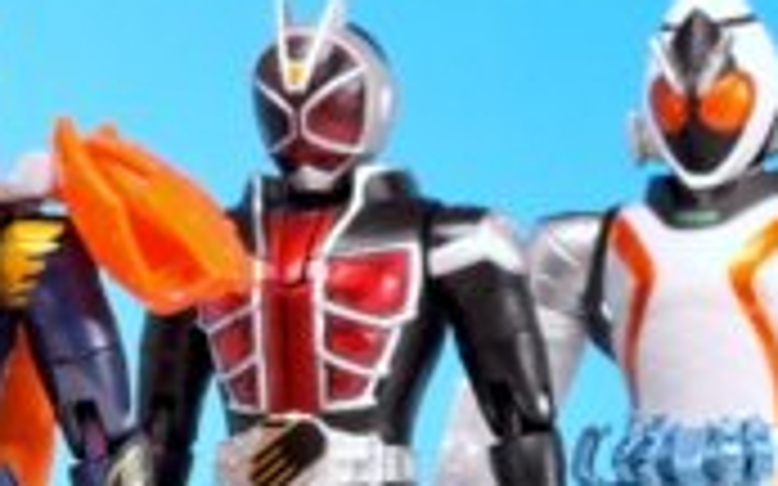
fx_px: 3900
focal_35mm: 184
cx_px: -261
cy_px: 662
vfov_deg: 7.0
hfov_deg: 11.1
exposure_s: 1/3
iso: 400
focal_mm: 10.7
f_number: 8
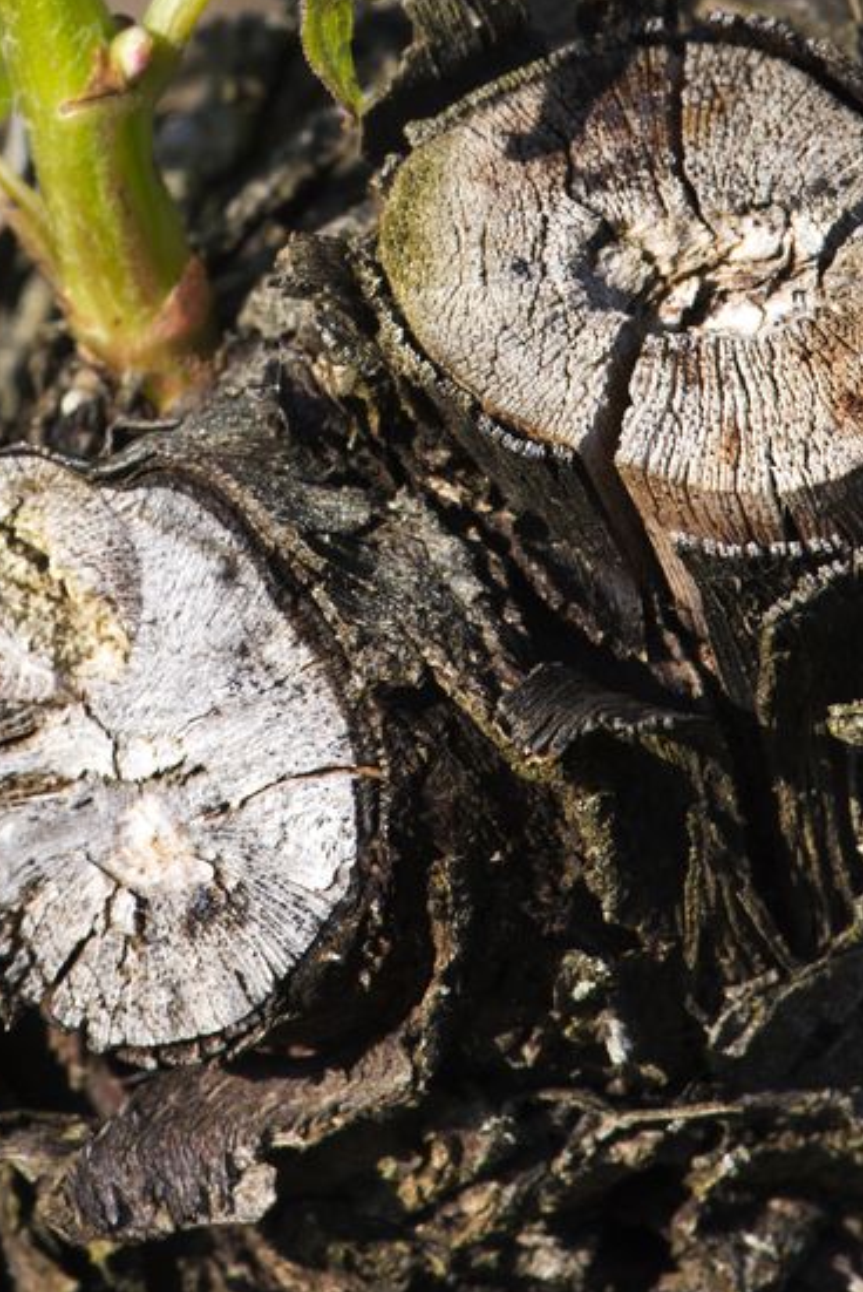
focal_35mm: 244
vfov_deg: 8.4
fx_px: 8762
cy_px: 211
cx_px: 328
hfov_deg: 5.6
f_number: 16
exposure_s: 1/250
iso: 500
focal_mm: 105
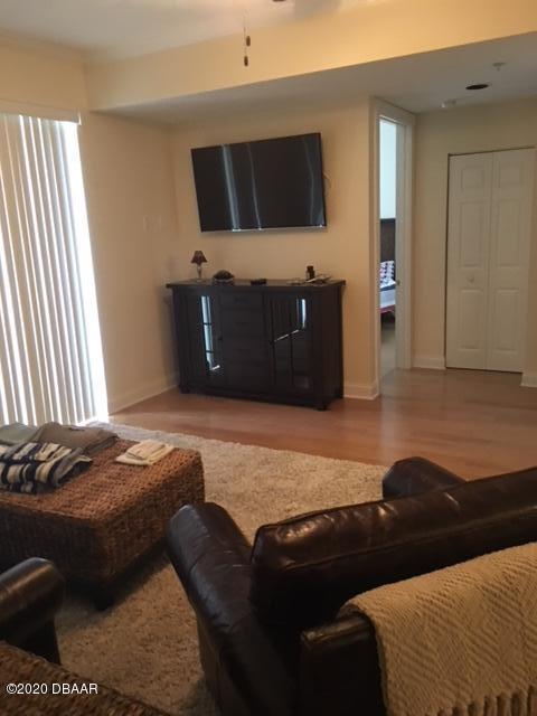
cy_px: 358
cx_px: 268
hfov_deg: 48.2
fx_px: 600
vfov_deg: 61.7
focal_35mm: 29
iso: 250
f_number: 2.2
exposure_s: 1/15
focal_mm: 4.15
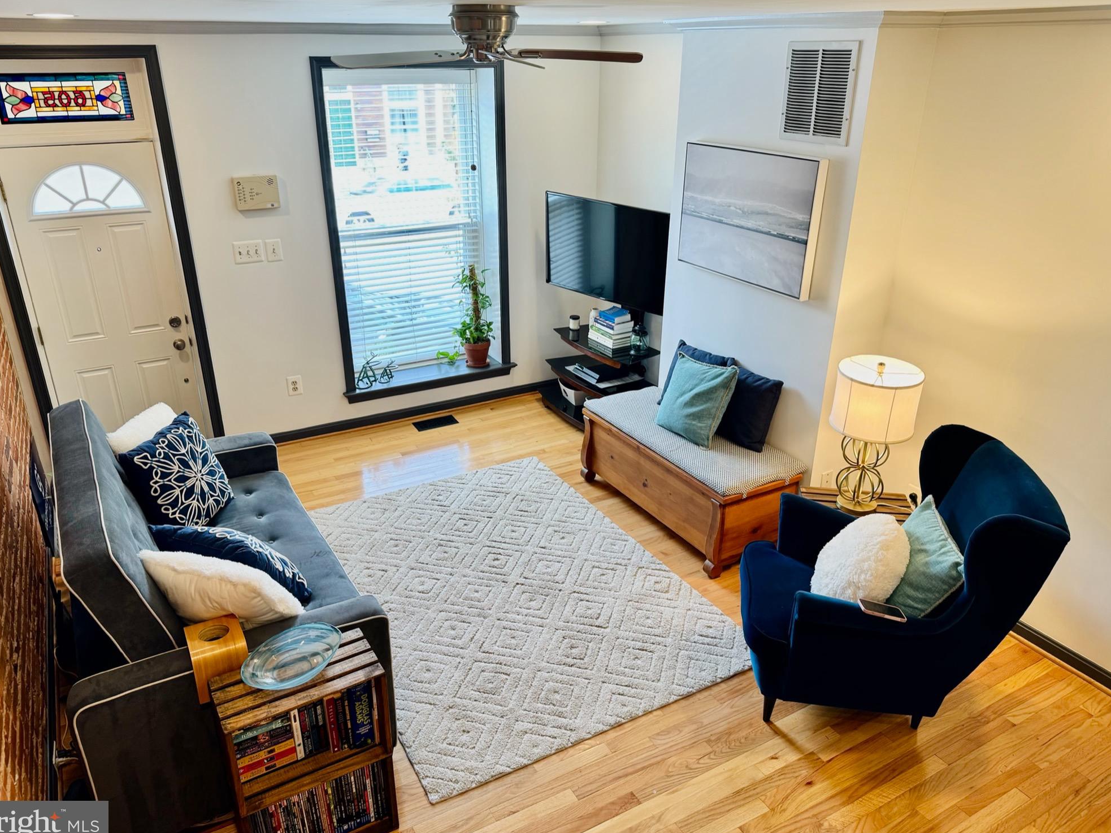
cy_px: 413
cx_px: 546
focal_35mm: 25
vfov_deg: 54.9
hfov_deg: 69.4
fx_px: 802
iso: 125
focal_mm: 6.76
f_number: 1.78
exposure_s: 1/60
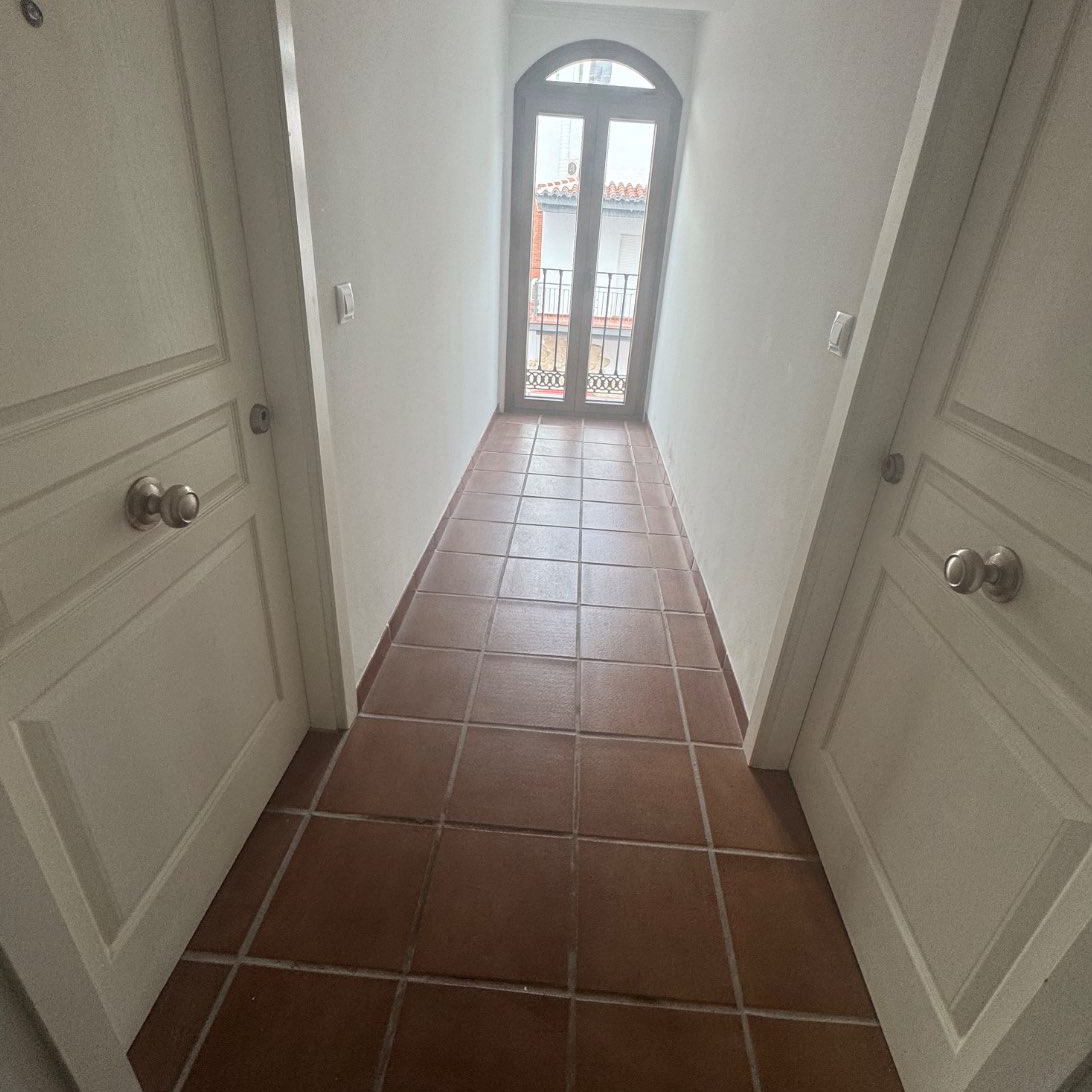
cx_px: 554
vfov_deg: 83.8
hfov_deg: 84.0
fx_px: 607
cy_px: 502
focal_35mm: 17
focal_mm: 2.22
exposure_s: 1/100
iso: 100
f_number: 2.2
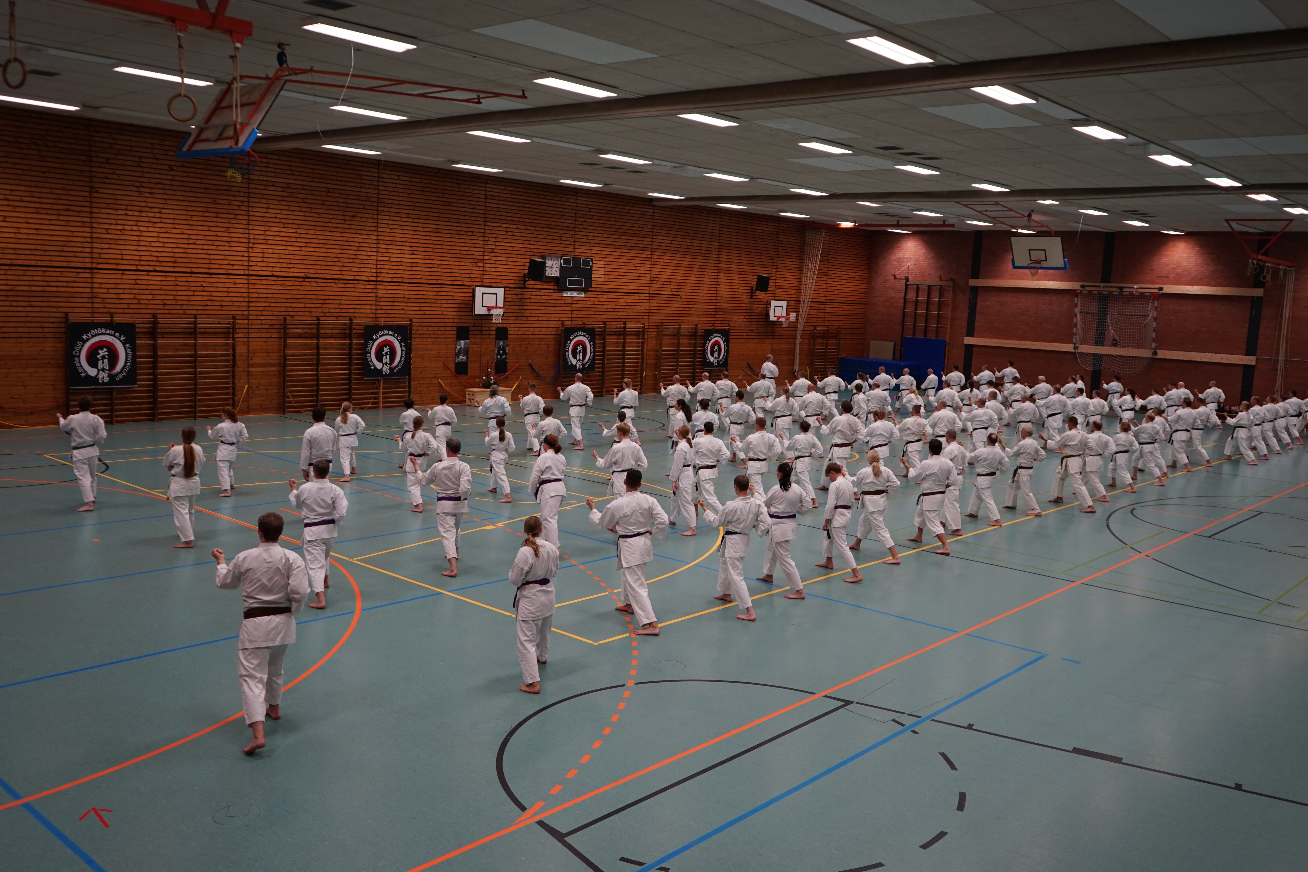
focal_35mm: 30
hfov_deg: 61.9
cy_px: 428
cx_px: 670
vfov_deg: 43.6
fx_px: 1090
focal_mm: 29
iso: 640
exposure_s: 1/80
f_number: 4.5
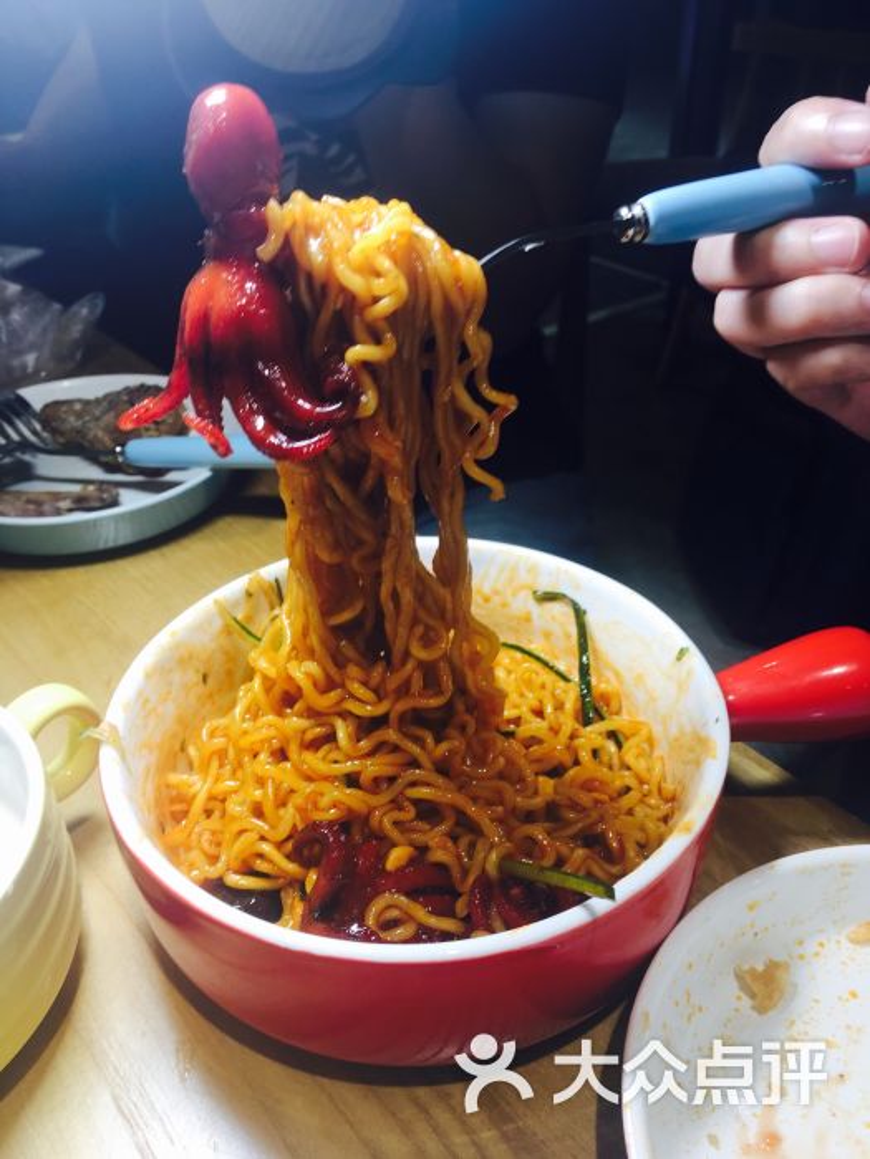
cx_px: 435
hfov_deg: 48.2
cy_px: 580
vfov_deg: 61.7
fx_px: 972
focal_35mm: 29
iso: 25
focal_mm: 4.15
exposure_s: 1/50
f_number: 2.2
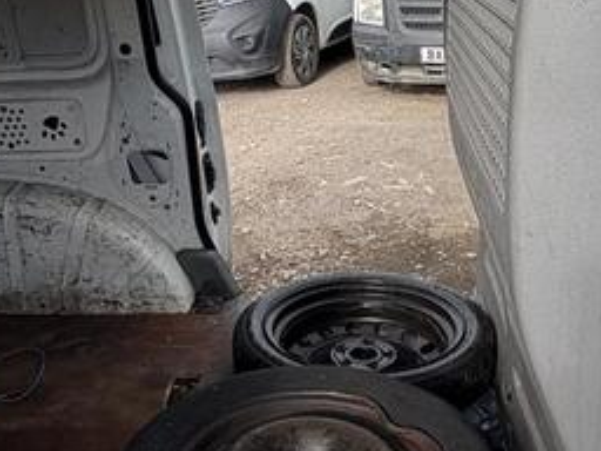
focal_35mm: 49
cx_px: 308
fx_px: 851
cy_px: 235
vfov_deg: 29.7
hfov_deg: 38.9
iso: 50
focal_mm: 2.22
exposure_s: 1/295
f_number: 2.2
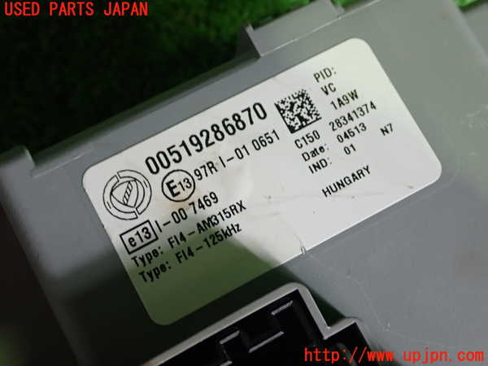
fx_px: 705
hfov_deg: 38.2
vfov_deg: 29.1
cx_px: 244
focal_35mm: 50
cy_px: 183
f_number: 3.2
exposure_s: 1/50
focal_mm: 9.01
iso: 400
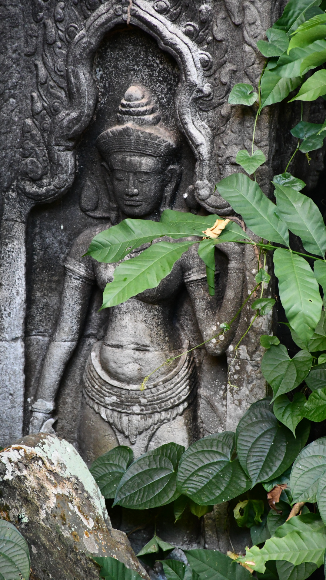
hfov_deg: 5.4
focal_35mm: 225
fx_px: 3457
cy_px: 291
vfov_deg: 9.6
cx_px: 129
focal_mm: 140
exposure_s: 1/200
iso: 3200
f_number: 5.6
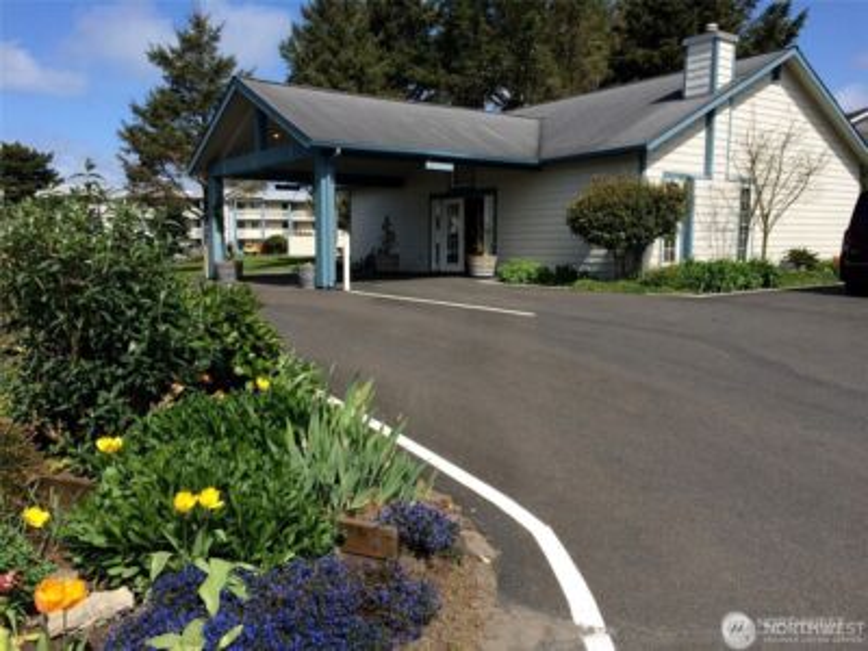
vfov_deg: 48.2
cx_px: 434
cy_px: 326
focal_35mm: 29
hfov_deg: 61.7
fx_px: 727
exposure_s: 1/2283
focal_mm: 4.15
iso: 32
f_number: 2.2
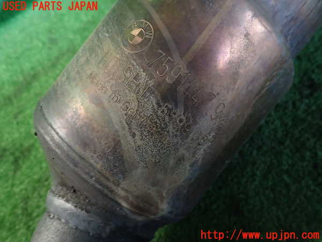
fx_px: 233
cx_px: 161
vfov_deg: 54.9
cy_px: 121
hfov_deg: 69.4
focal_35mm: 25
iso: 500
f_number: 2
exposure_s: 1/30
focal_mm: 4.5
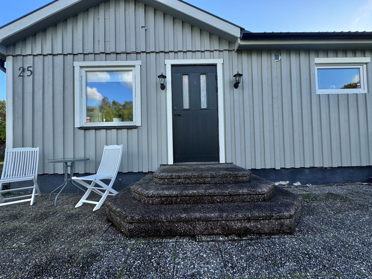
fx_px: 150
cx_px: 186
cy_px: 140
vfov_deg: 85.7
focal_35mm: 14
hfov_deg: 102.1
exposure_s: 1/1078
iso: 40
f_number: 2.2
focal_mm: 2.22
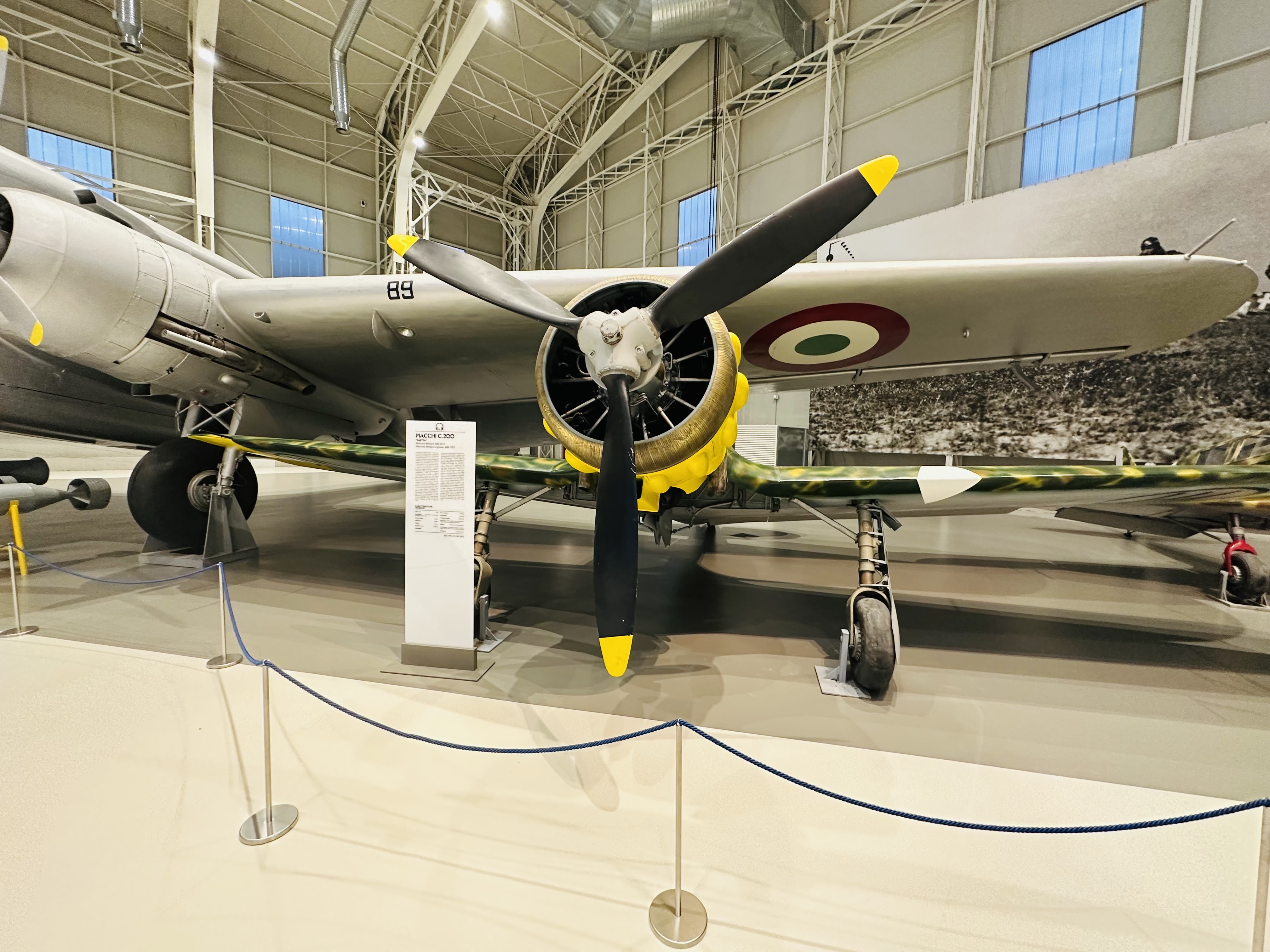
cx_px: 635
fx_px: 514
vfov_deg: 85.7
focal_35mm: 14
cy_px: 476
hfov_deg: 102.1
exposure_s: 1/50
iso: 320
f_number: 2.2
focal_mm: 2.22
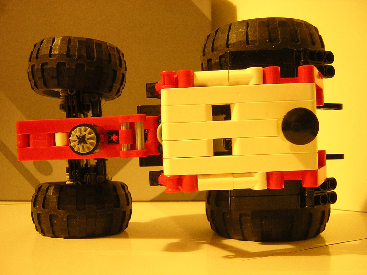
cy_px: 138
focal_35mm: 36
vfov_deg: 39.7
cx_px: 184
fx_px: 382
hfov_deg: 51.4
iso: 325
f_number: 2.6
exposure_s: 1/3.1
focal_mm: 4.7
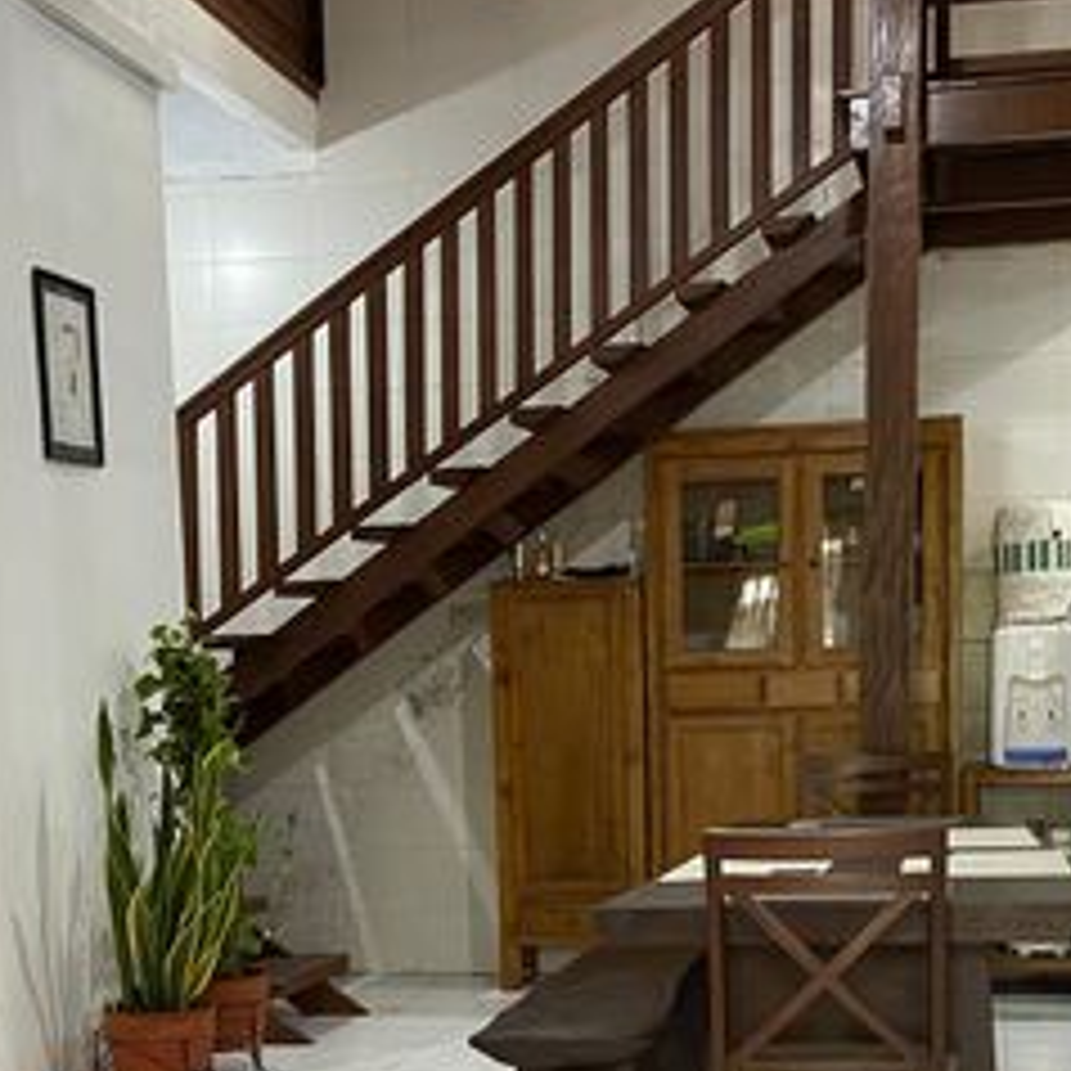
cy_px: 963
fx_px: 2030
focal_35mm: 58
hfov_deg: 29.6
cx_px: 526
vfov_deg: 28.4
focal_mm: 4.25
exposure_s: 1/60
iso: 320
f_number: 1.8
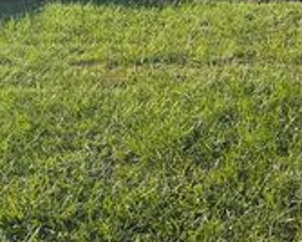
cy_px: -53
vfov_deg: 20.4
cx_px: 438
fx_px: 626
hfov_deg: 22.7
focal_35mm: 70
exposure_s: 1/1721
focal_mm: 6.86
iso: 80
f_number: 1.78
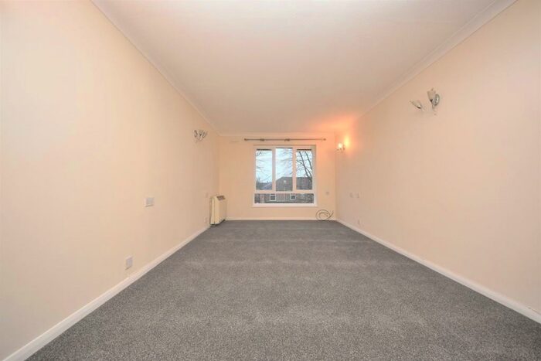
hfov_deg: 85.4
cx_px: 270
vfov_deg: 63.2
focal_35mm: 20
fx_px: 293
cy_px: 180
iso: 1100
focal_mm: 13
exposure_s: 1/60
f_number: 5
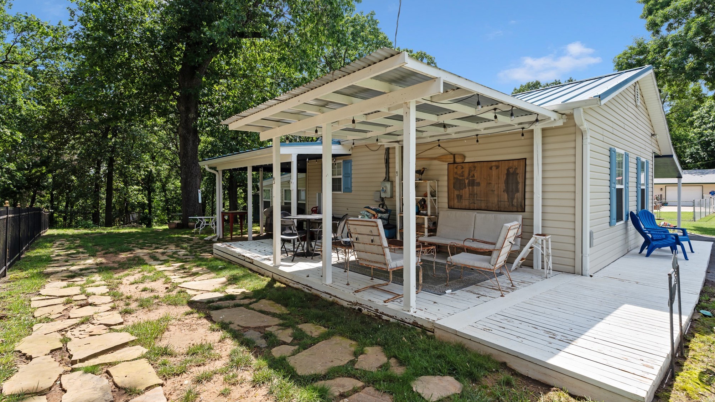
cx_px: 356
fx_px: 322
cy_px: 194
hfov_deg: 95.9
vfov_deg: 63.9
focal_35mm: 17
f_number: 8
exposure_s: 1/250
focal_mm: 16
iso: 250
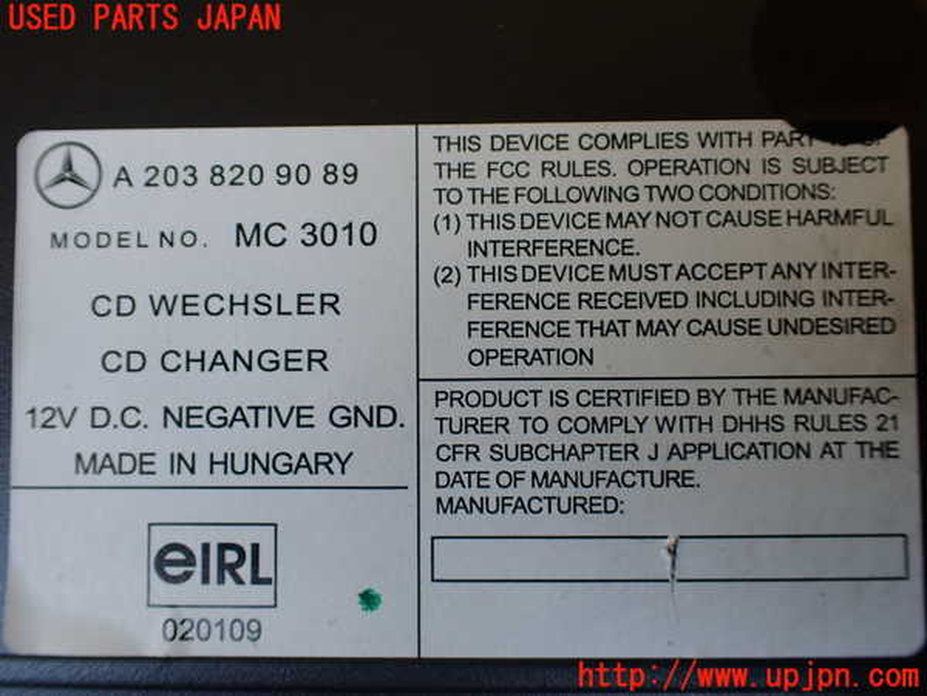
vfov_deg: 46.8
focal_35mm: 30
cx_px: 464
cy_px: 348
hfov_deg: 60.0
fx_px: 803
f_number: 2.3
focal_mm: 5.4
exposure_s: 1/125
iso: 160
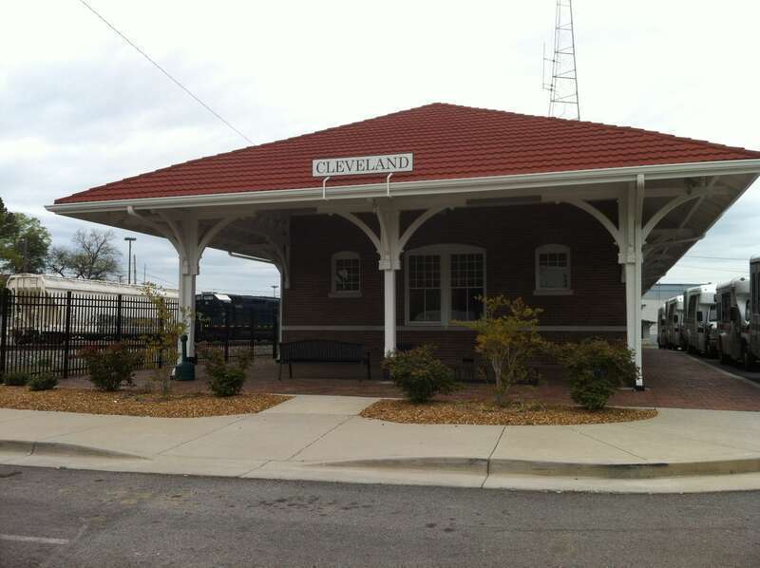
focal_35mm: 35
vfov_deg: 40.6
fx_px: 768
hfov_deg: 52.7
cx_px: 380
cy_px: 284
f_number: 2.8
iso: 80
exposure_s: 1/702
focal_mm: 3.85
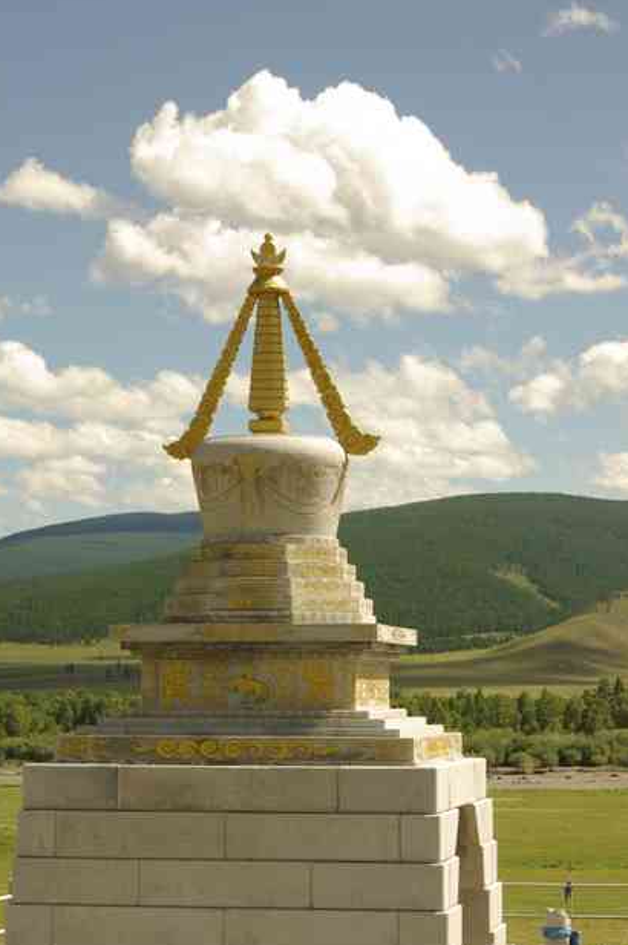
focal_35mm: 104
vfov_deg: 19.6
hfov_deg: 13.1
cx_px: 273
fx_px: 2727
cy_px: 633
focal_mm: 42.5
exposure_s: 1/250
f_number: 8
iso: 100
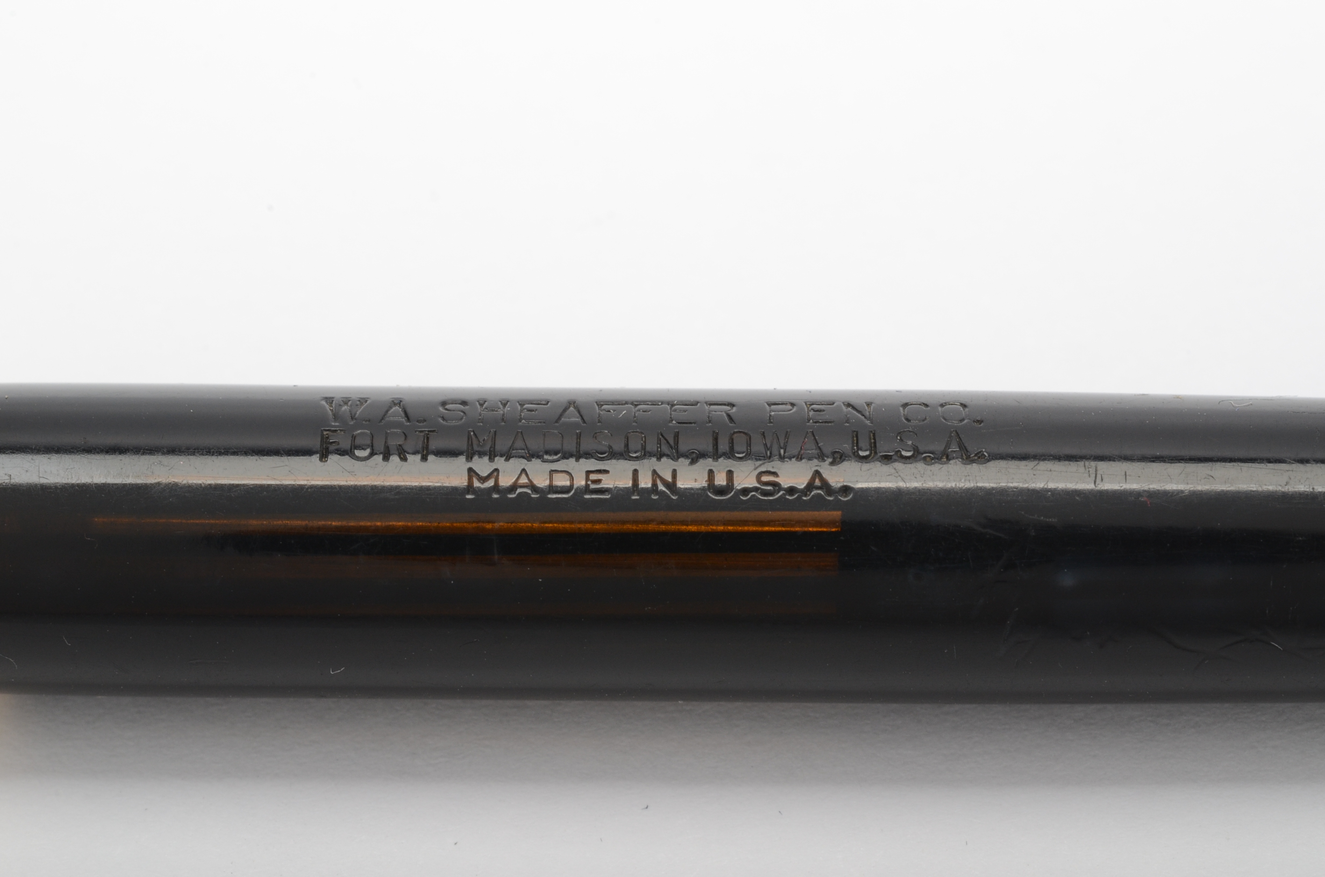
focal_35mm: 90
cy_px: 438
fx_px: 3306
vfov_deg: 15.1
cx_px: 662
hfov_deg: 22.7
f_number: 20
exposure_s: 1/160
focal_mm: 60
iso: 400
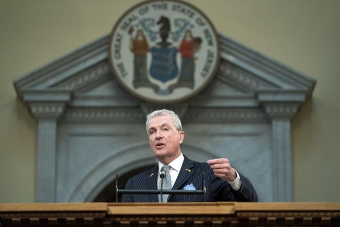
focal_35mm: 120
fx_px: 1133
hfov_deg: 17.1
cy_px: 114
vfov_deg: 11.4
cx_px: 170
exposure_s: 1/500
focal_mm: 120
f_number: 2.8
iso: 2000
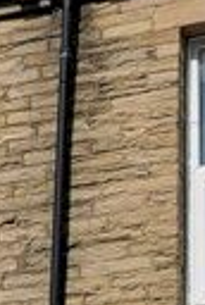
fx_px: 1300
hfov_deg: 9.0
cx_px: 172
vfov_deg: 12.9
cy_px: 397
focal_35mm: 153
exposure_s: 4
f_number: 1.6
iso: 50
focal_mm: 5.56
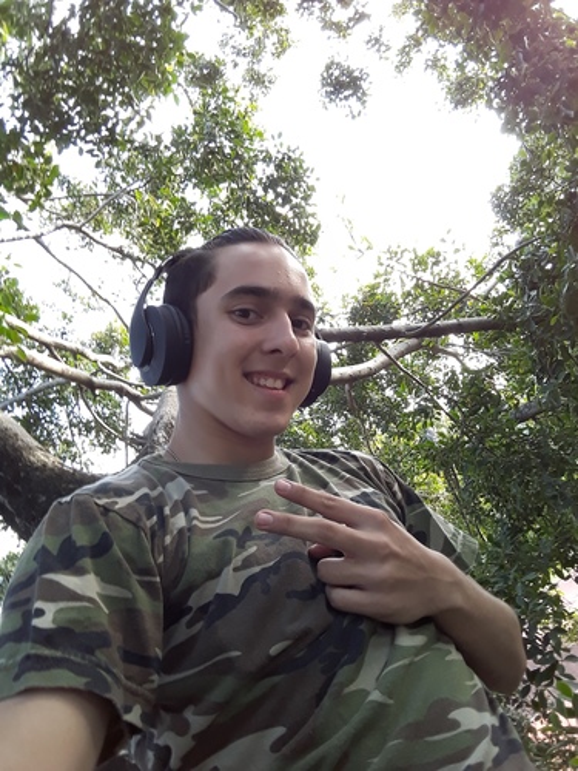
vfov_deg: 73.9
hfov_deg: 58.9
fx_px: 512
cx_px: 289
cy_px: 386
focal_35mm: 23
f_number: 2.2
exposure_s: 1/30
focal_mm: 1.92
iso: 50
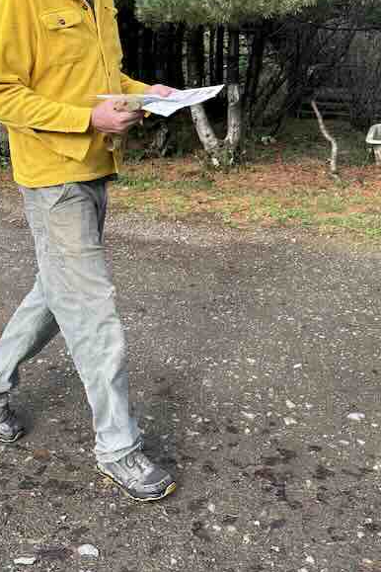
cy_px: 186
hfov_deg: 29.2
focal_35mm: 46
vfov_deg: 42.1
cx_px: 176
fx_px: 730
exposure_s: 1/667
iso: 80
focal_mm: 6.86
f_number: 1.78
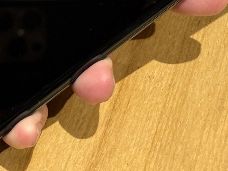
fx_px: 929
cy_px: -76
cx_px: 88
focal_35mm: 141
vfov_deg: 10.2
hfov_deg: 14.0
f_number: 1.78
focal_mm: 6.76
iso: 125
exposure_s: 1/50
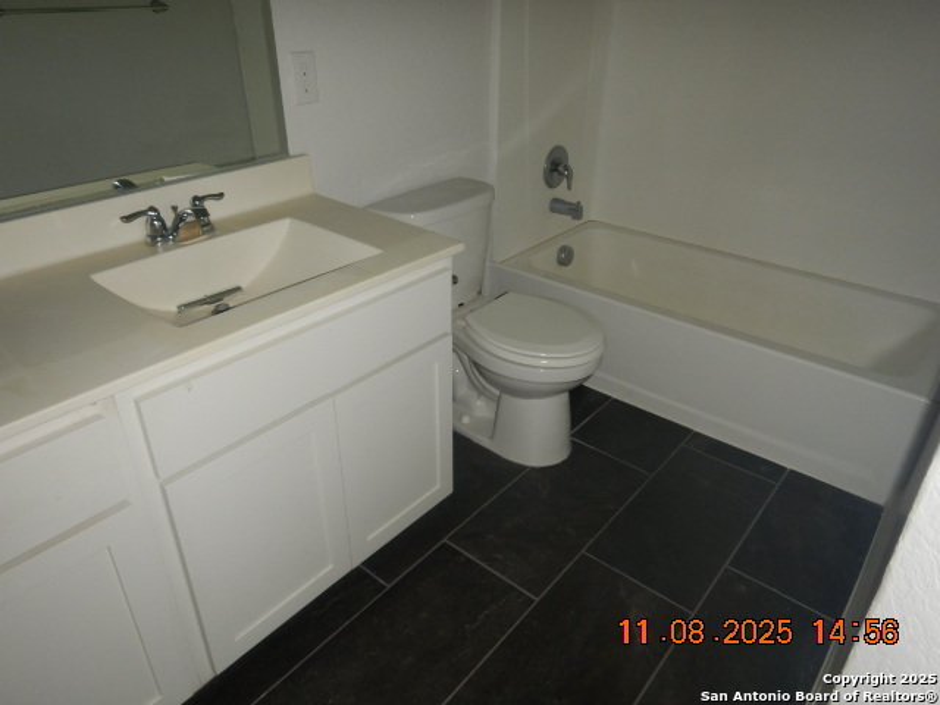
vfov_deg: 56.8
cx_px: 470
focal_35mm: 24
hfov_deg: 71.6
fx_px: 652
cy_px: 352
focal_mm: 4.3
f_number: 2.8
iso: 200
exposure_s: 1/30
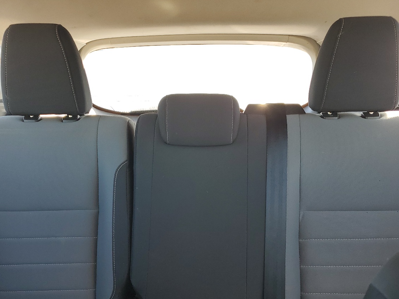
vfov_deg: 38.0
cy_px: 210
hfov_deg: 50.1
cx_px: 192
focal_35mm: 37
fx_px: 426
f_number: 1.5
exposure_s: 1/120
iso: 52
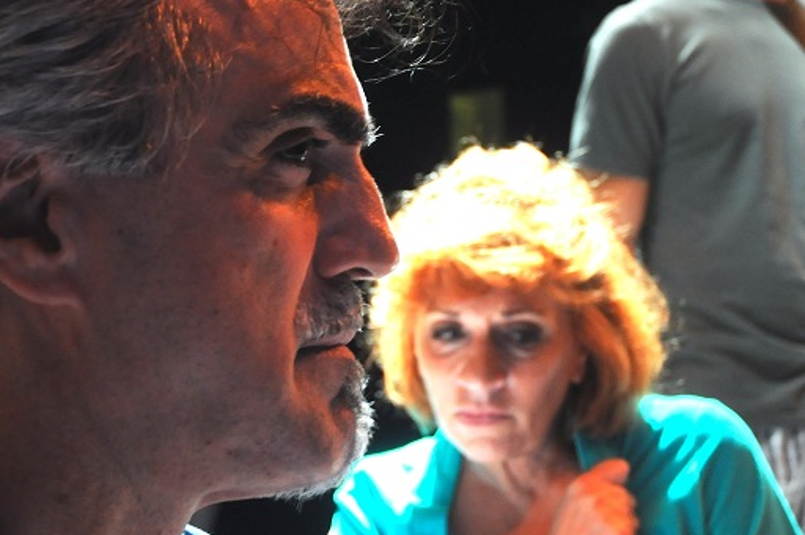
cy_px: 164
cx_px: 340
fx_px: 1627
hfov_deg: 27.8
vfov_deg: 18.6
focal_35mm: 73
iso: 800
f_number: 4
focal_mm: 29
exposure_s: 1/20
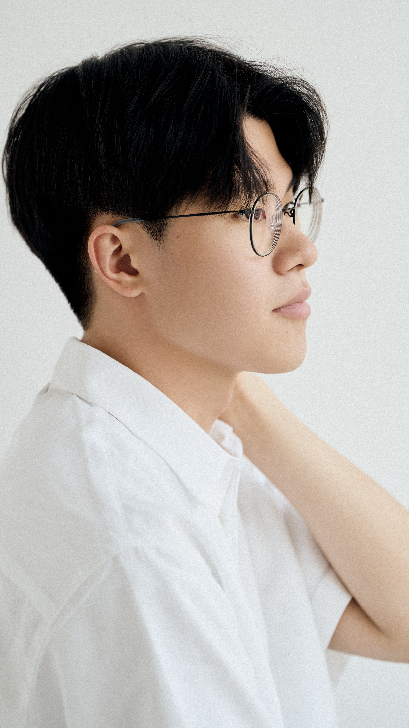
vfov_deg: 11.5
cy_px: 363
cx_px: 171
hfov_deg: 6.5
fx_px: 3605
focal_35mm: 187
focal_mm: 178
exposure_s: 1/200
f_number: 3.2
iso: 100
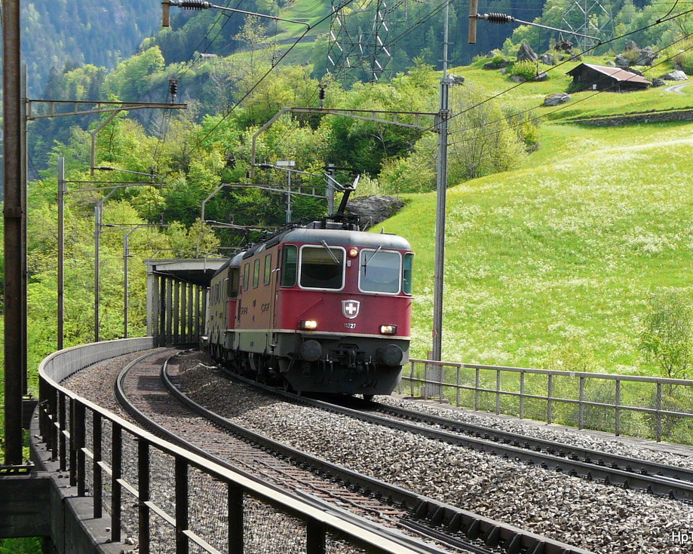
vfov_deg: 29.7
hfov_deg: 36.7
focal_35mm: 51
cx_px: 338
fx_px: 1046
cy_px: 277
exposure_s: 1/250
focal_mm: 7.9
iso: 100
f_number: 4.5
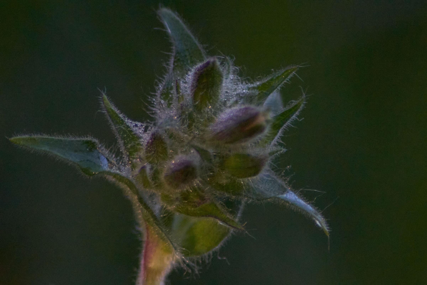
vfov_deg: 1.5
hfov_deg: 2.3
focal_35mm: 900
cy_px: 142
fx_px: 10674
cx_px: 214
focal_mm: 600
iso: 6400
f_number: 11
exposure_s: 1/1000
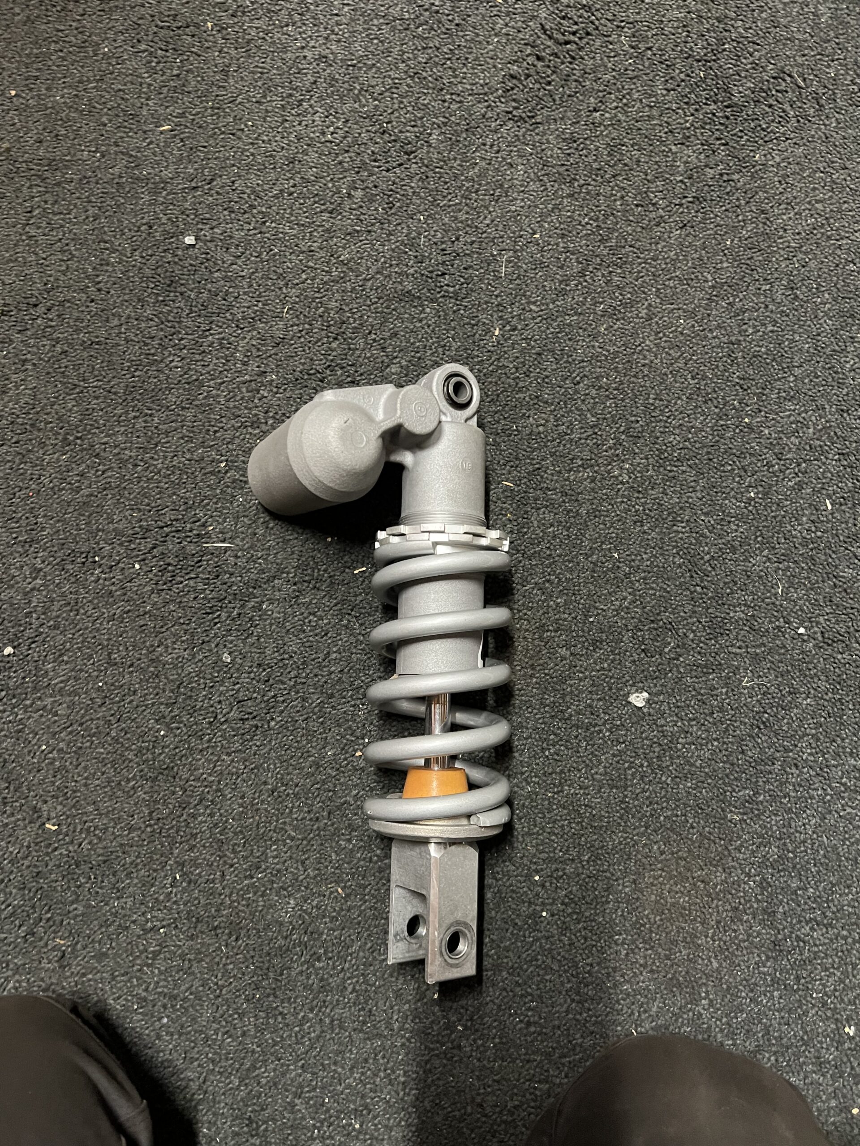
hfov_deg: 53.1
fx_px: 861
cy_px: 573
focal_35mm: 26
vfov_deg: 67.3
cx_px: 430
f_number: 1.5
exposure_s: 1/33
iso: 500
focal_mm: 5.7
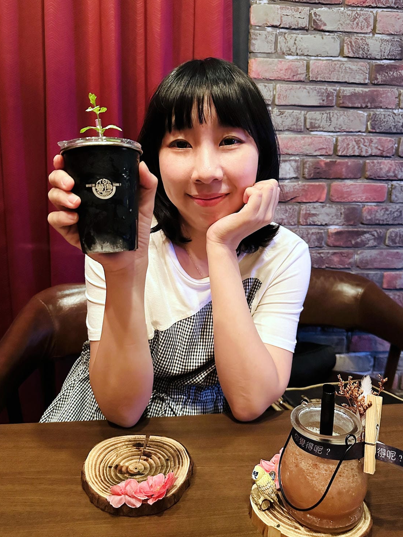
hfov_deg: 53.1
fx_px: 404
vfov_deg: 67.3
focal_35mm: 26
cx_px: 208
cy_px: 264
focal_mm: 6.86
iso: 1250
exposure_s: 1/30
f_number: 1.78
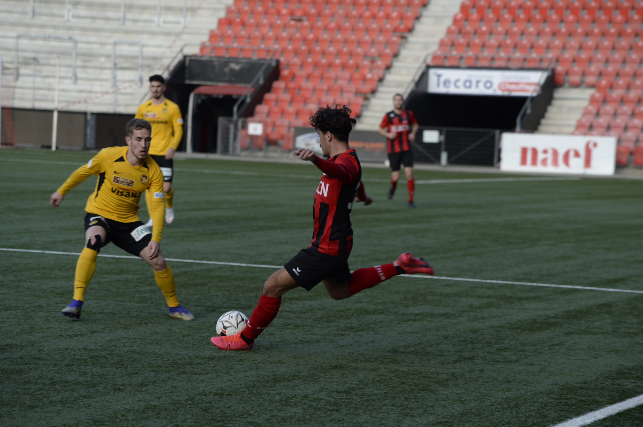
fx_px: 3033
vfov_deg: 8.1
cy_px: 214
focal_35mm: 170
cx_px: 322
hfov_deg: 12.1
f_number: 6.3
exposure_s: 1/250
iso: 200
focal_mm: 170
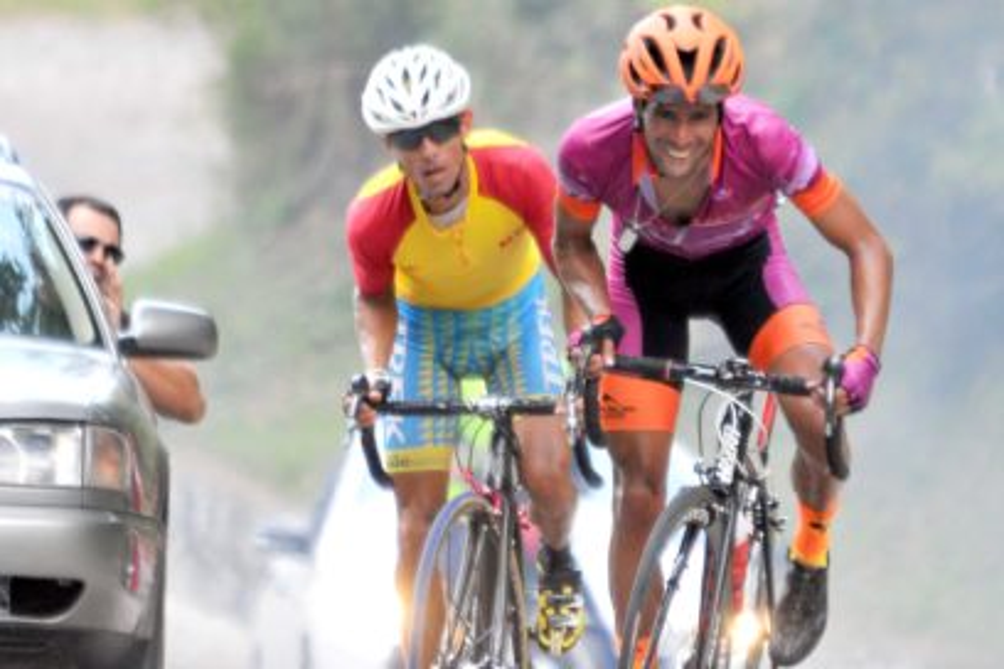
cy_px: 334
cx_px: 502
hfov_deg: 3.4
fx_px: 16732
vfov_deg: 2.3
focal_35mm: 600
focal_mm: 400
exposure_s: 1/320
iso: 400
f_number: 5.6
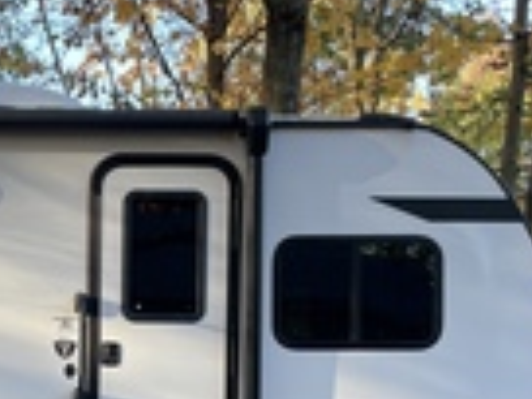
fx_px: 1030
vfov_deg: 21.4
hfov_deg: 27.5
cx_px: 12
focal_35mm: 67
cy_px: 374
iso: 40
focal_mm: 4.2
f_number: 1.6
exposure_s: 1/121
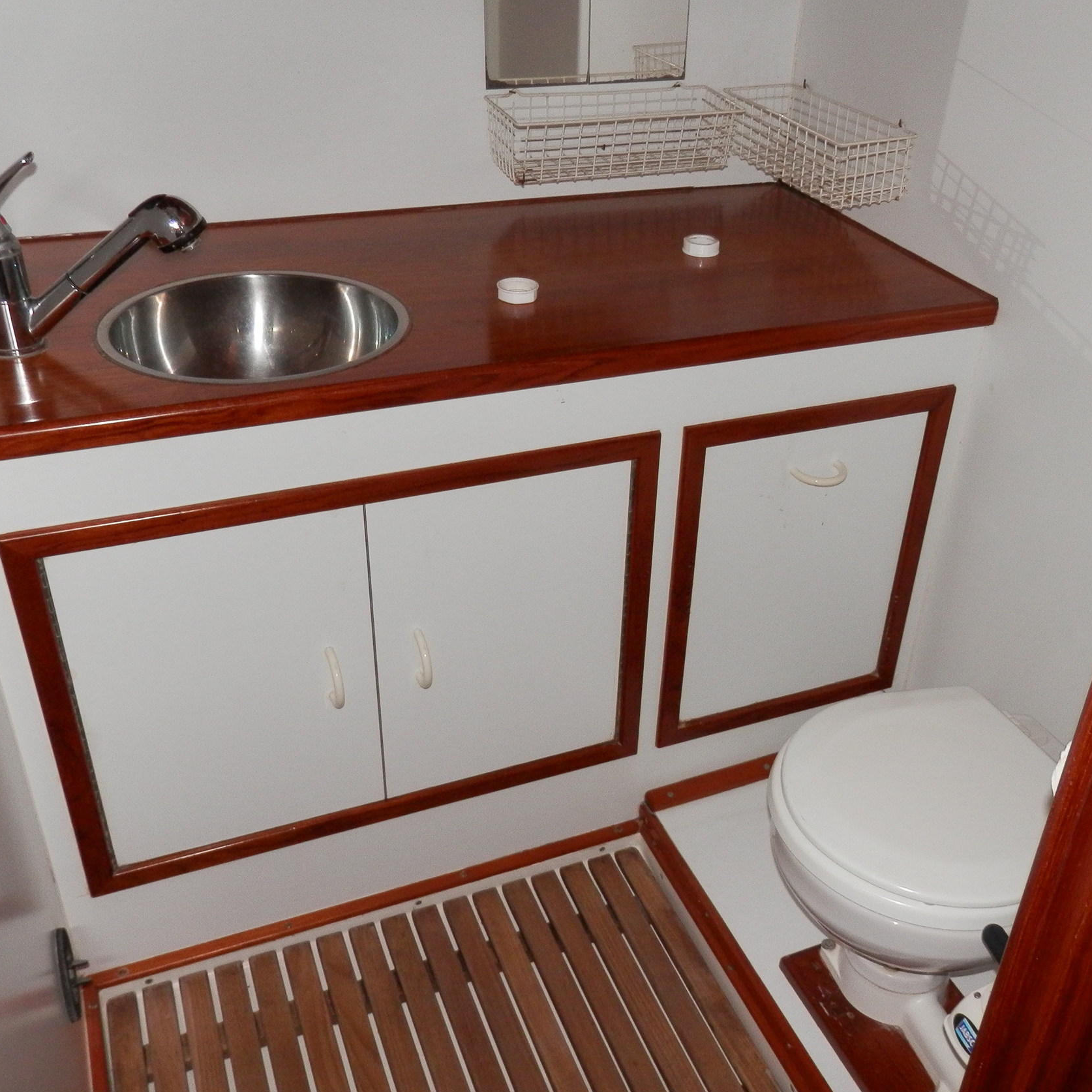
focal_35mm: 33
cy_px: 548
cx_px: 609
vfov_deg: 49.7
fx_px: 1178
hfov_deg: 49.6
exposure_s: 1/30
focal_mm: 4.5
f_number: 8.7
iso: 160
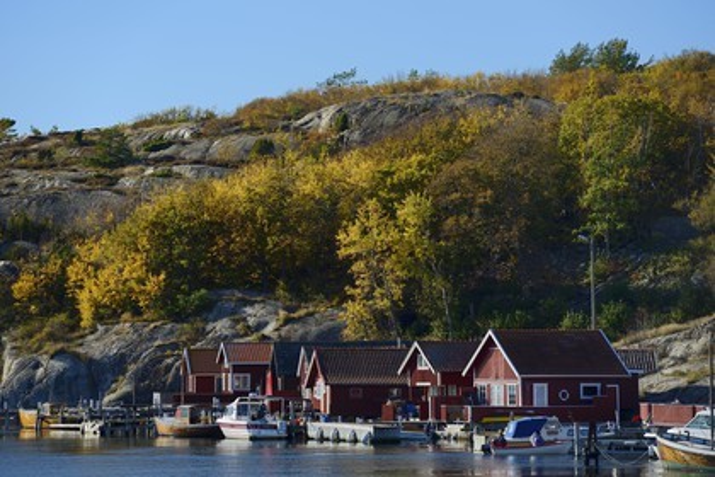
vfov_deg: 6.9
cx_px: 358
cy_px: 238
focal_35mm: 200
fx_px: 3972
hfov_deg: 10.3
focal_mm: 200
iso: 200
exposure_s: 1/400
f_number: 7.1
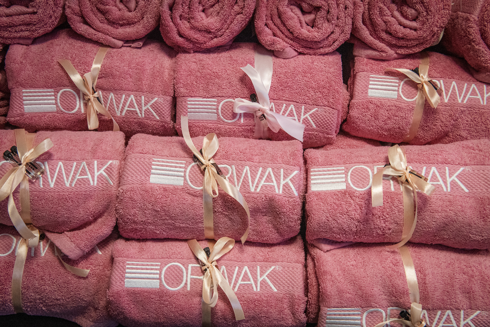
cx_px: 245
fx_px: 612
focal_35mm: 45
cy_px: 164
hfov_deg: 43.6
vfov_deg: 29.9
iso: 5000
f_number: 5.6
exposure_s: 1/160
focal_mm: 45
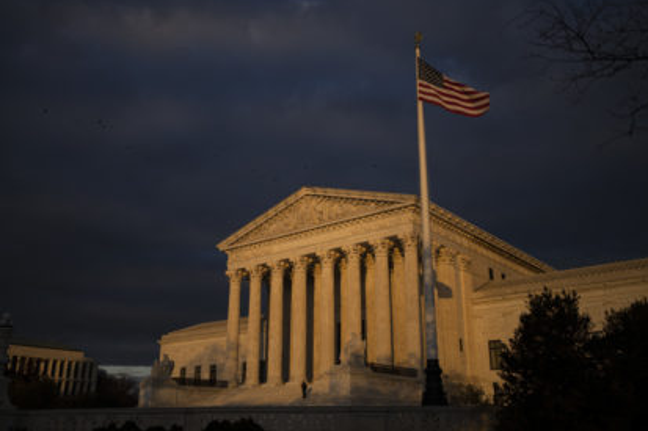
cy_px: 216
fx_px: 648
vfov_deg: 36.8
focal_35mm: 36
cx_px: 321
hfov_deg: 53.1
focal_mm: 35
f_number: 1.4
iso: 50
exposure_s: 1/3200
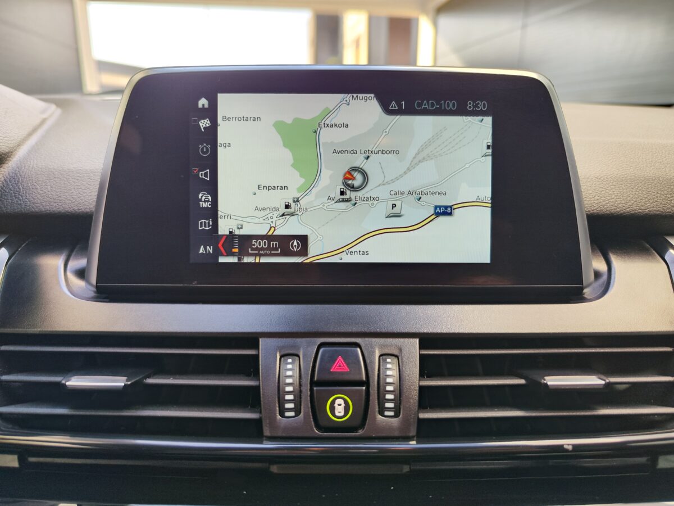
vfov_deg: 58.9
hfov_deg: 73.9
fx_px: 448
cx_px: 337
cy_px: 253
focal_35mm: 23
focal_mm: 7.01
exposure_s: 1/100
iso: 117
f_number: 1.69
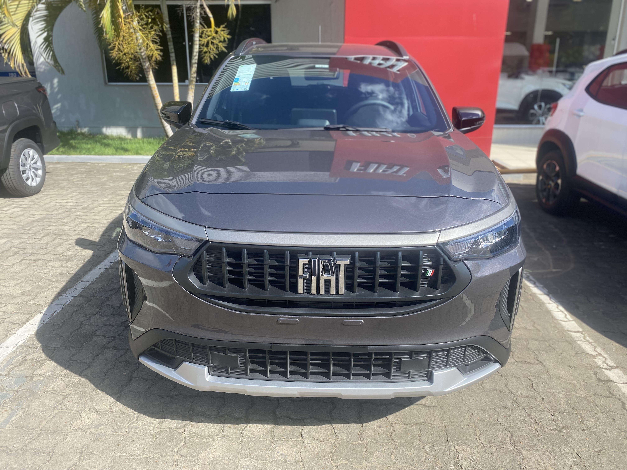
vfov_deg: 53.1
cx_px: 314
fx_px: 471
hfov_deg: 67.3
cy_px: 235
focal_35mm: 26
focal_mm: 4.25
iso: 32
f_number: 1.8
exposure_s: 1/1272
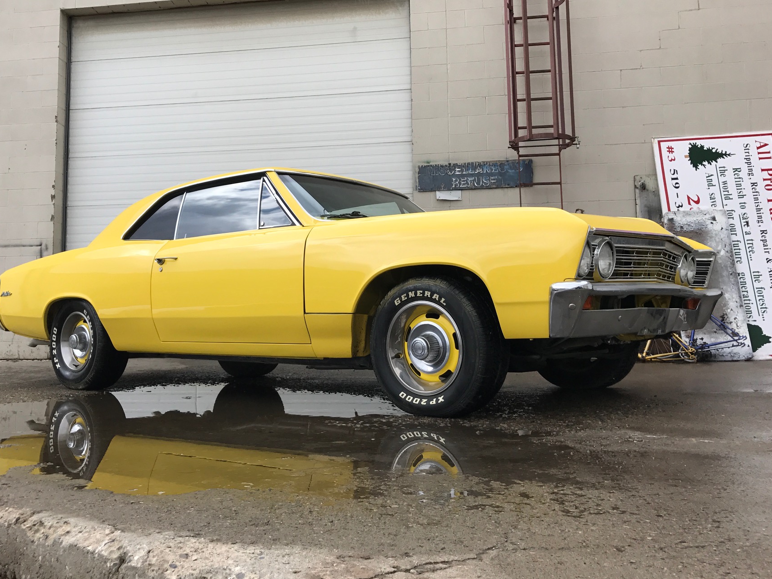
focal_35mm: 33
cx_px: 328
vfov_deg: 42.9
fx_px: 736
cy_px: 262
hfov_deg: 55.1
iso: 20
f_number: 1.8
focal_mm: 3.99
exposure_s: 1/1880
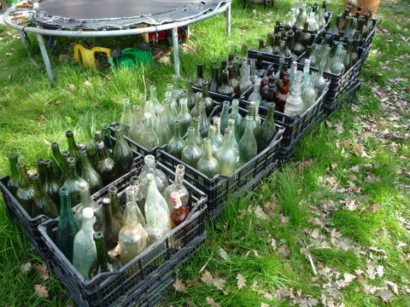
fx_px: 355
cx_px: 205
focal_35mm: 30
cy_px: 154
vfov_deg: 46.8
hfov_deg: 60.0
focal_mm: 5.2
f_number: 3.5
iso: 100
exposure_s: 1/100
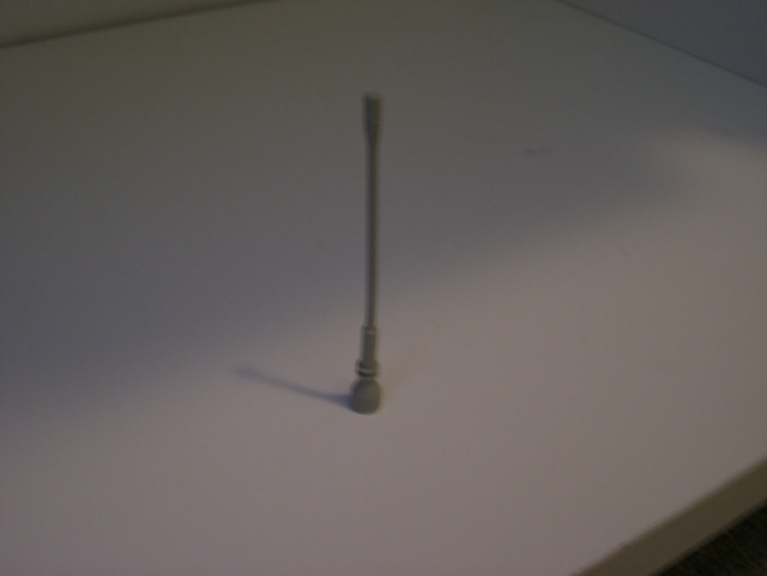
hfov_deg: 40.4
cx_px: 384
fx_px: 1041
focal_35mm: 47
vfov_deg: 30.9
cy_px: 288
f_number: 3
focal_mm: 7.6
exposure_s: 1/8
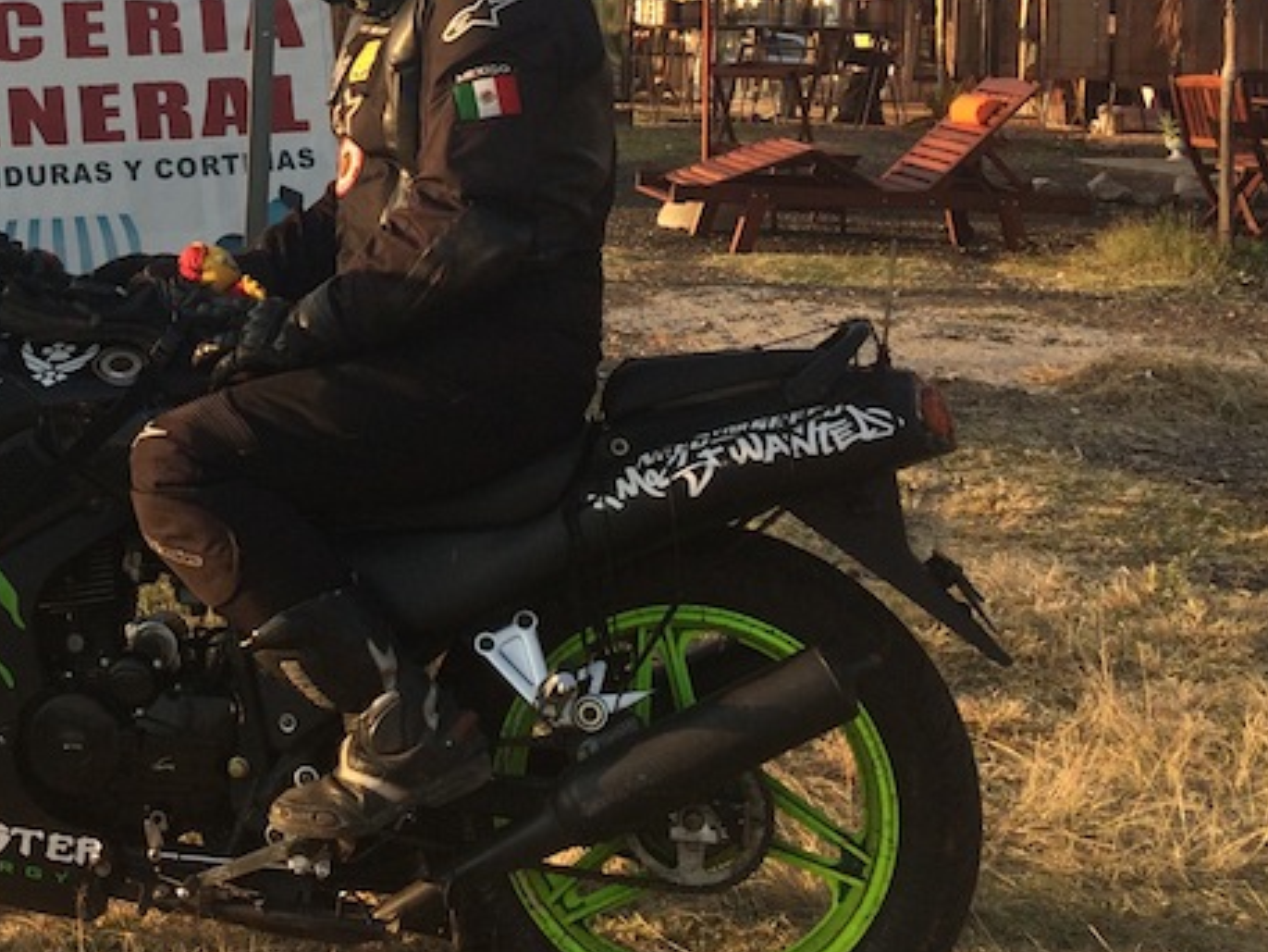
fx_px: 2382
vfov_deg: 22.2
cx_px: 114
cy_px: 136
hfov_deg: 28.6
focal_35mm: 65
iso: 32
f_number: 2.2
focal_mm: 4.15
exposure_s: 1/746
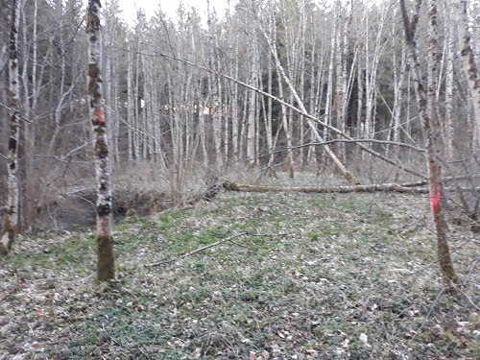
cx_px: 240
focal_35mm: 27
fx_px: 374
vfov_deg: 51.4
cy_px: 180
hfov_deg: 65.3
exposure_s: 1/50
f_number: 1.7
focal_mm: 3.71
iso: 200
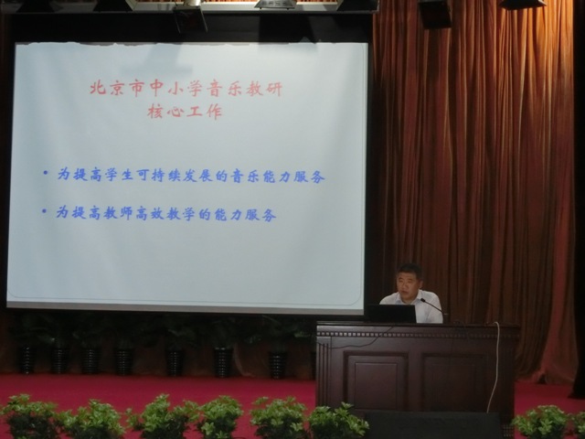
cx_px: 292
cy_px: 220
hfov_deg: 27.8
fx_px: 1183
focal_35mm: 70
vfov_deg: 21.0
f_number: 5.2
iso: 800
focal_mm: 12.4
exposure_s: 1/50
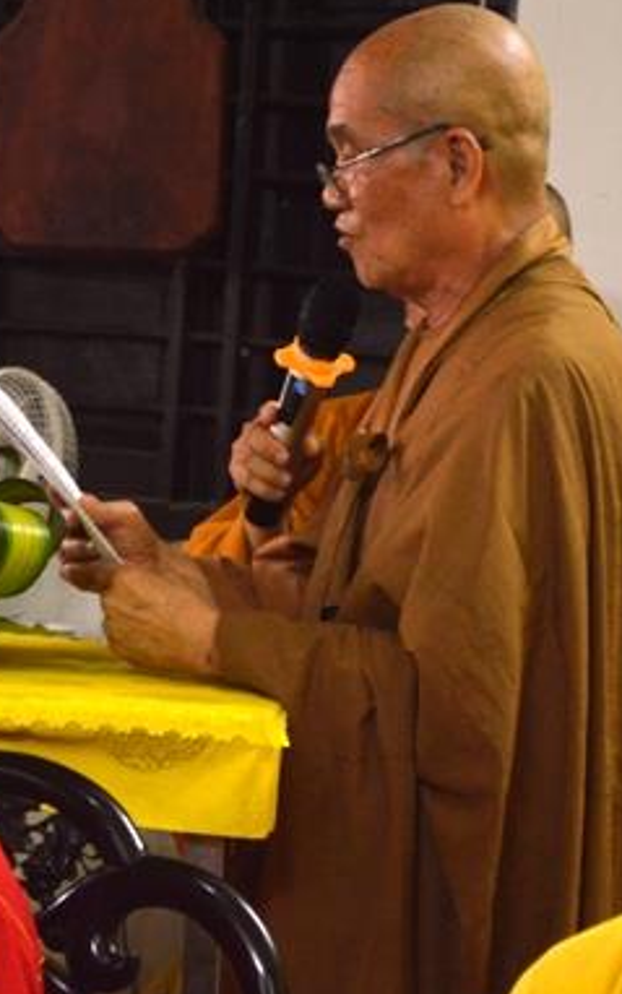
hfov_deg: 9.3
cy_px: 494
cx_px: 169
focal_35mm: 141
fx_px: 3817
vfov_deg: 14.8
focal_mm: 55
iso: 1250
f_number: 5.6
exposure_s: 1/60
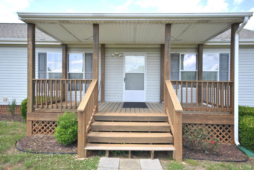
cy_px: 85
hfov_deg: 77.3
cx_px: 127
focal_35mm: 22
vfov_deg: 56.3
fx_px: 159
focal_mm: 15
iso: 100
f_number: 5.6
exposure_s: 1/125
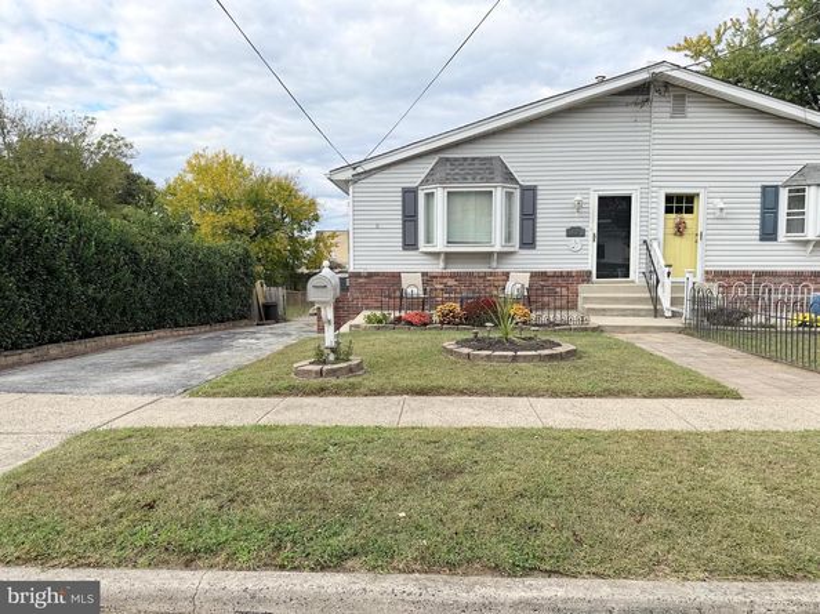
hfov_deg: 71.6
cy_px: 307
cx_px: 410
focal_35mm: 24
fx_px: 568
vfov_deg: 56.8
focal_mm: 6.76
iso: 80
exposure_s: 1/2445
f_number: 1.78
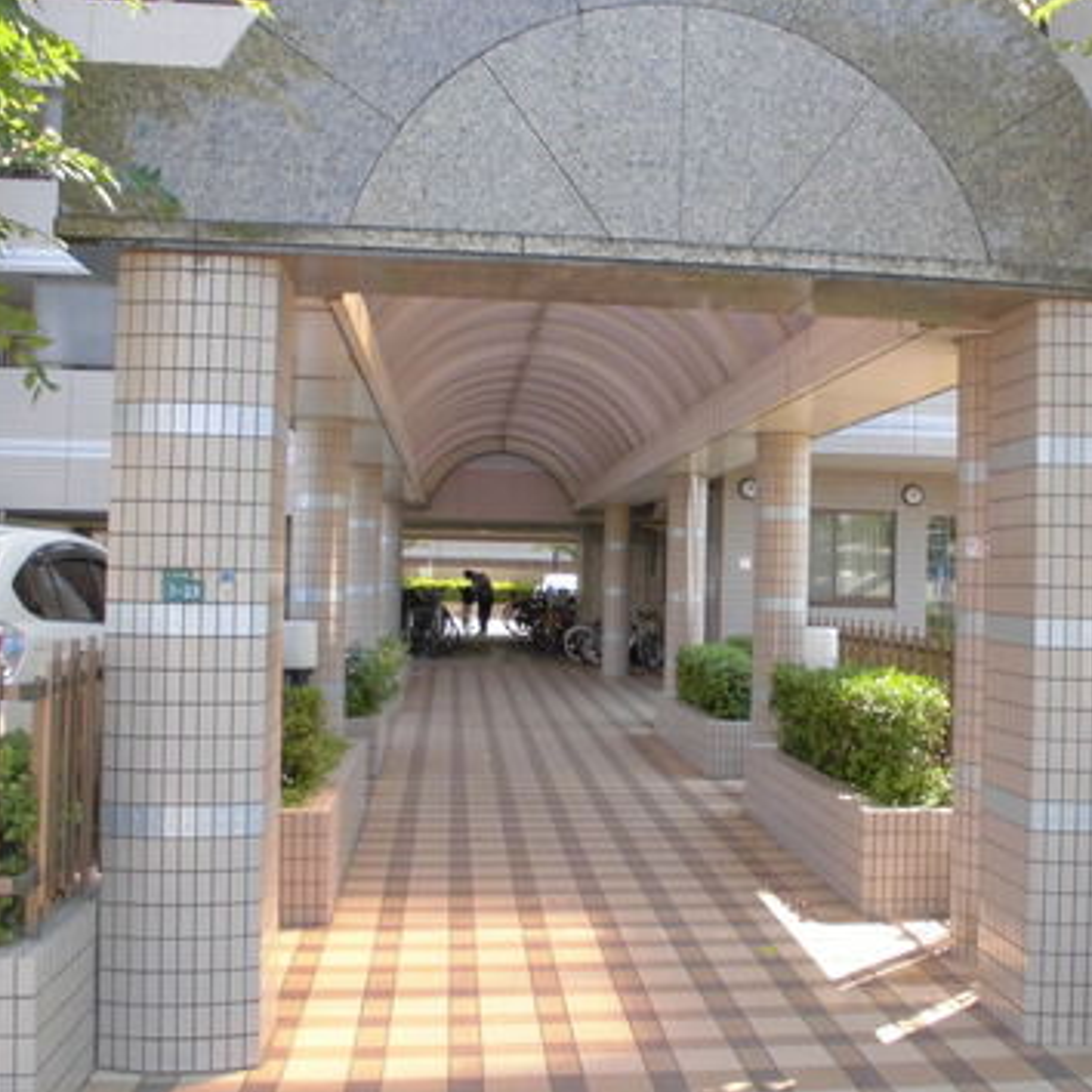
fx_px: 1392
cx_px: 666
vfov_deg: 42.8
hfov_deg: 42.6
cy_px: 531
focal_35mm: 39
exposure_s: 1/125
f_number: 3.5
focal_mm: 4.6
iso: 100
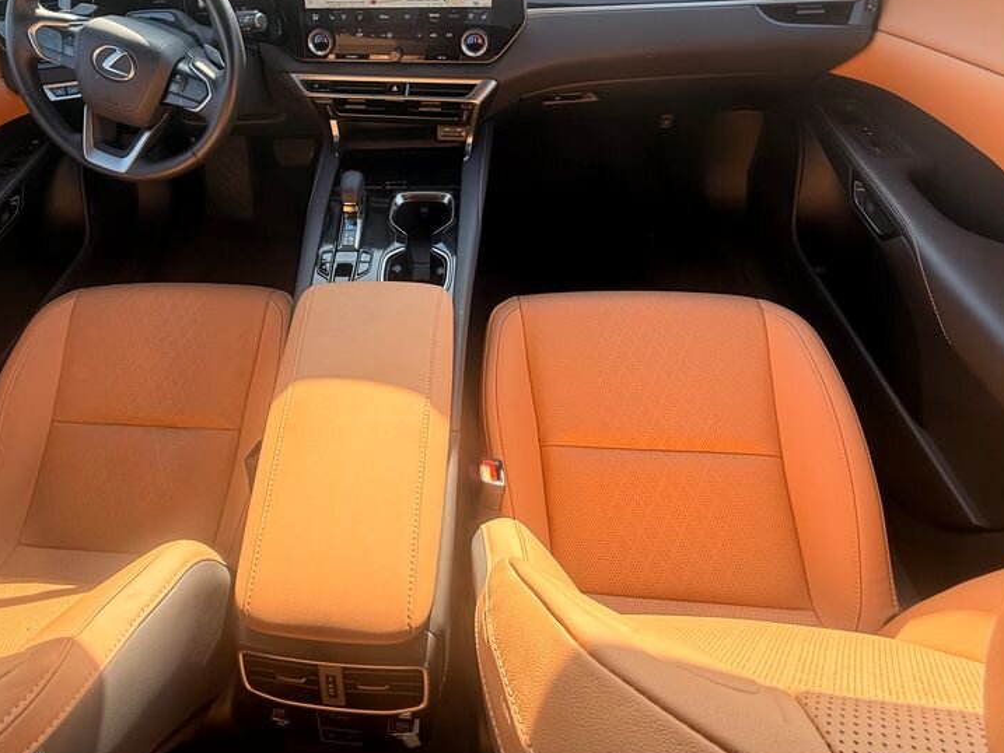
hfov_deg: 80.7
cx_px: 396
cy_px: 237
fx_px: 580
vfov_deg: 63.9
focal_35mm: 20
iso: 80
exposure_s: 1/99
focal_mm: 2.22
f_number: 2.2
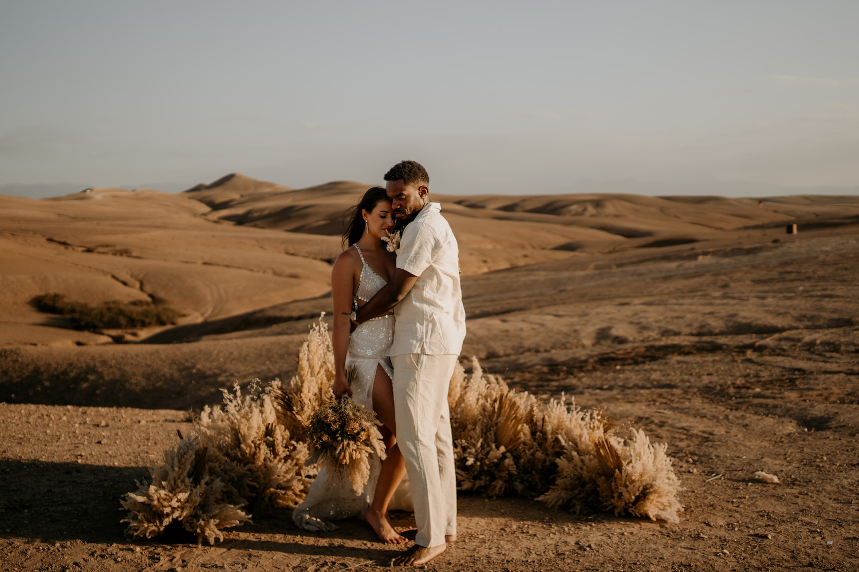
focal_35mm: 35
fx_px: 835
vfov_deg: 37.9
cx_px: 430
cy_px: 286
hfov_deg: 54.4
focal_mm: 35
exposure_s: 1/5000
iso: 64
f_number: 1.4
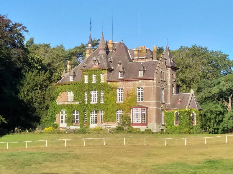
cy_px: 87
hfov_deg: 67.3
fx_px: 175
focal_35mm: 26
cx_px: 116
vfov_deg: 53.0
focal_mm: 3.93
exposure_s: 1/1409
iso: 40
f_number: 1.7
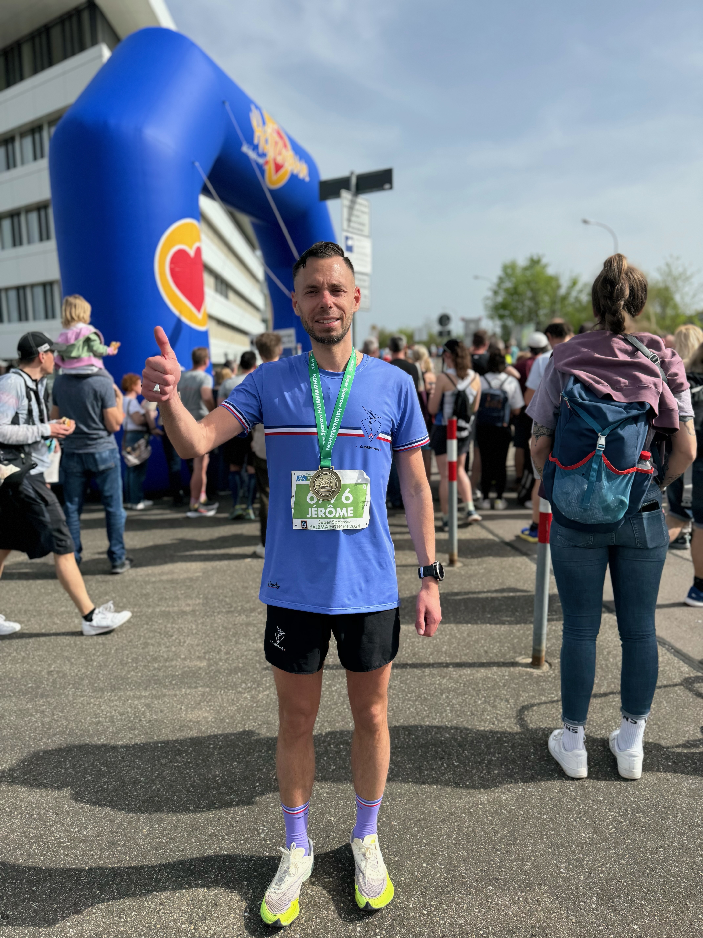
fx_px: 650
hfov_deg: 56.8
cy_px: 469
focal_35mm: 24
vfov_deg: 71.6
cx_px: 352
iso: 80
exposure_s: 1/4608
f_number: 1.78
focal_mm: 6.86
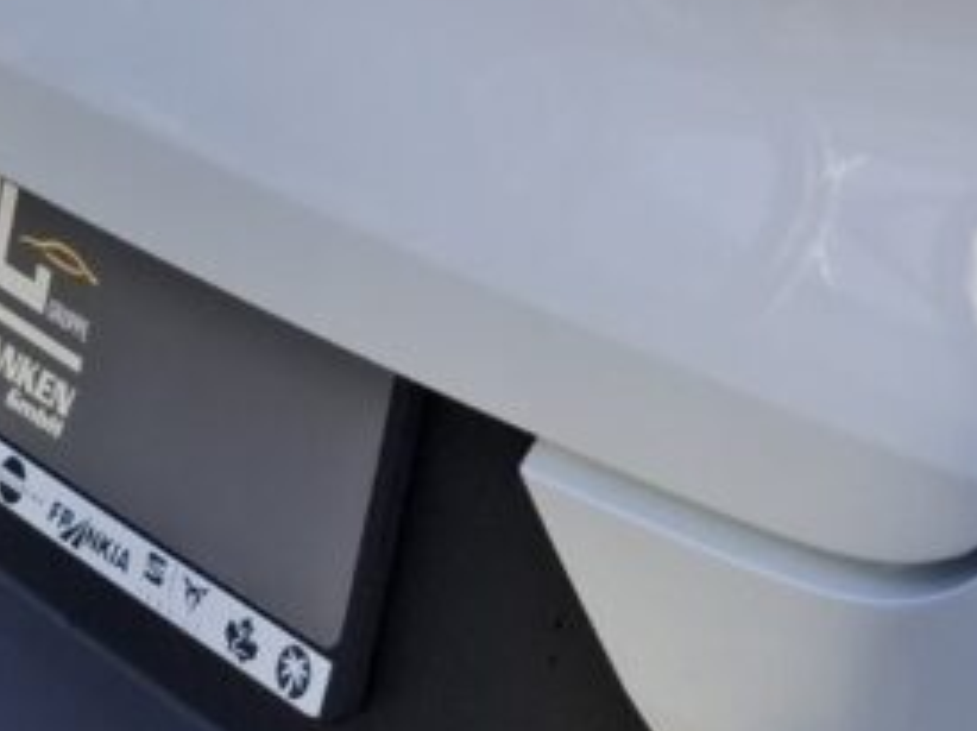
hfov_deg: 21.7
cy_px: -399
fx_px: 2425
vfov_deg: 15.6
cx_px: 1045
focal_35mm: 86
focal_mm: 5.54
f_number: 1.8
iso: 50
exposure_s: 1/1147
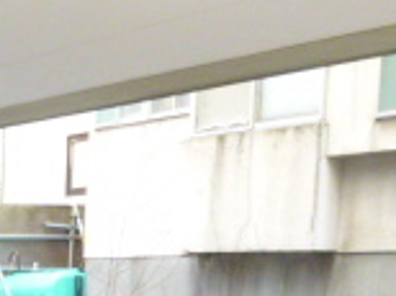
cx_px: -262
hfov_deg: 16.5
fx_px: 1188
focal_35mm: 104
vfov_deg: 13.2
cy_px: 481
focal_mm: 4.5
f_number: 3.9
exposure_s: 1/60
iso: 320
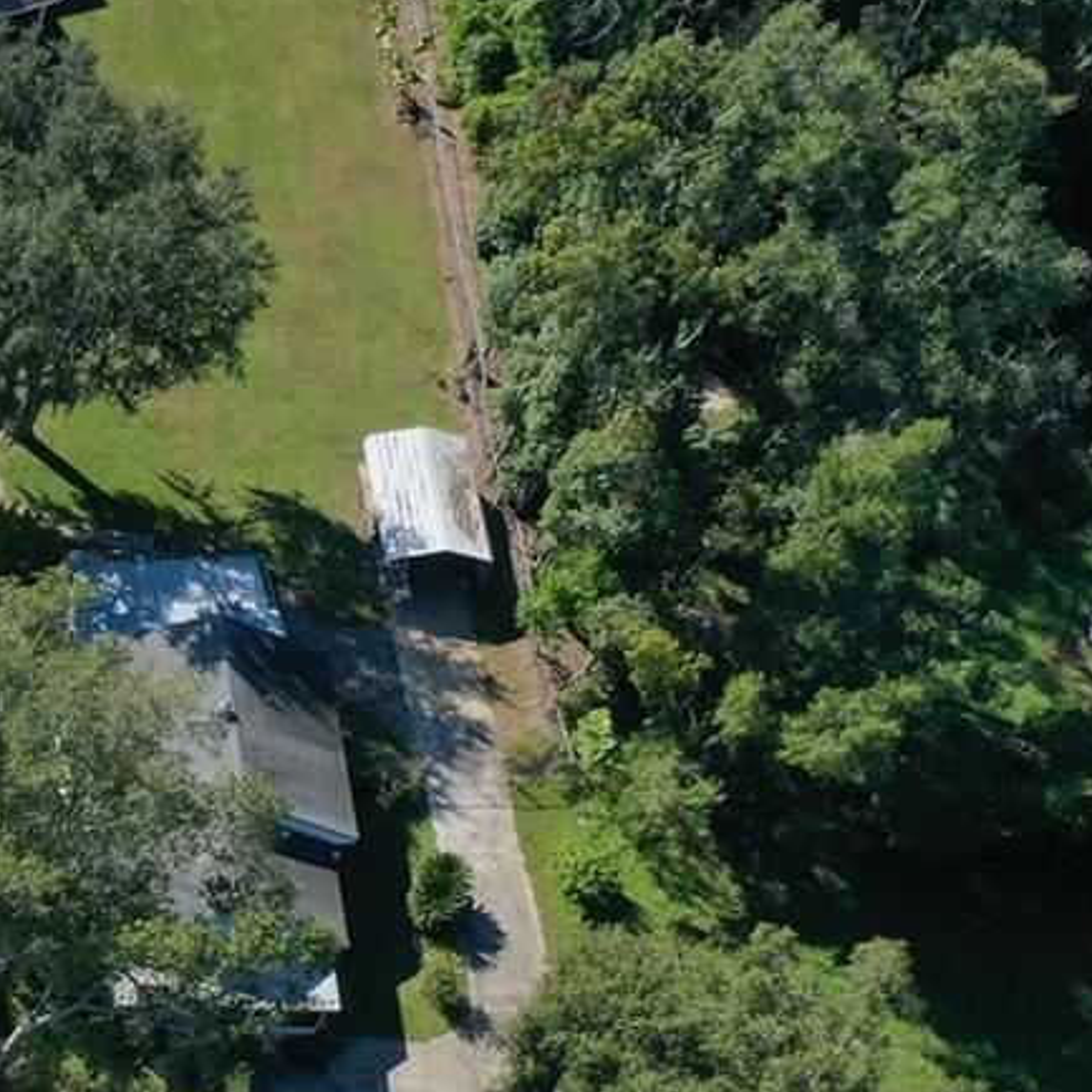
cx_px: -815
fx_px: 3141
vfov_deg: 18.7
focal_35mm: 88
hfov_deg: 16.7
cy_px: 1289
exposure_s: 1/400
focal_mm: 10.26
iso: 100
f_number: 5.6
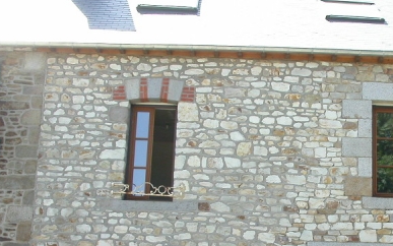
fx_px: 761
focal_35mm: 71
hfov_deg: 28.5
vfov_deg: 18.1
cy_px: 212
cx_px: 304
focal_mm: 7.85
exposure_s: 1/150
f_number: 5.3
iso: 100
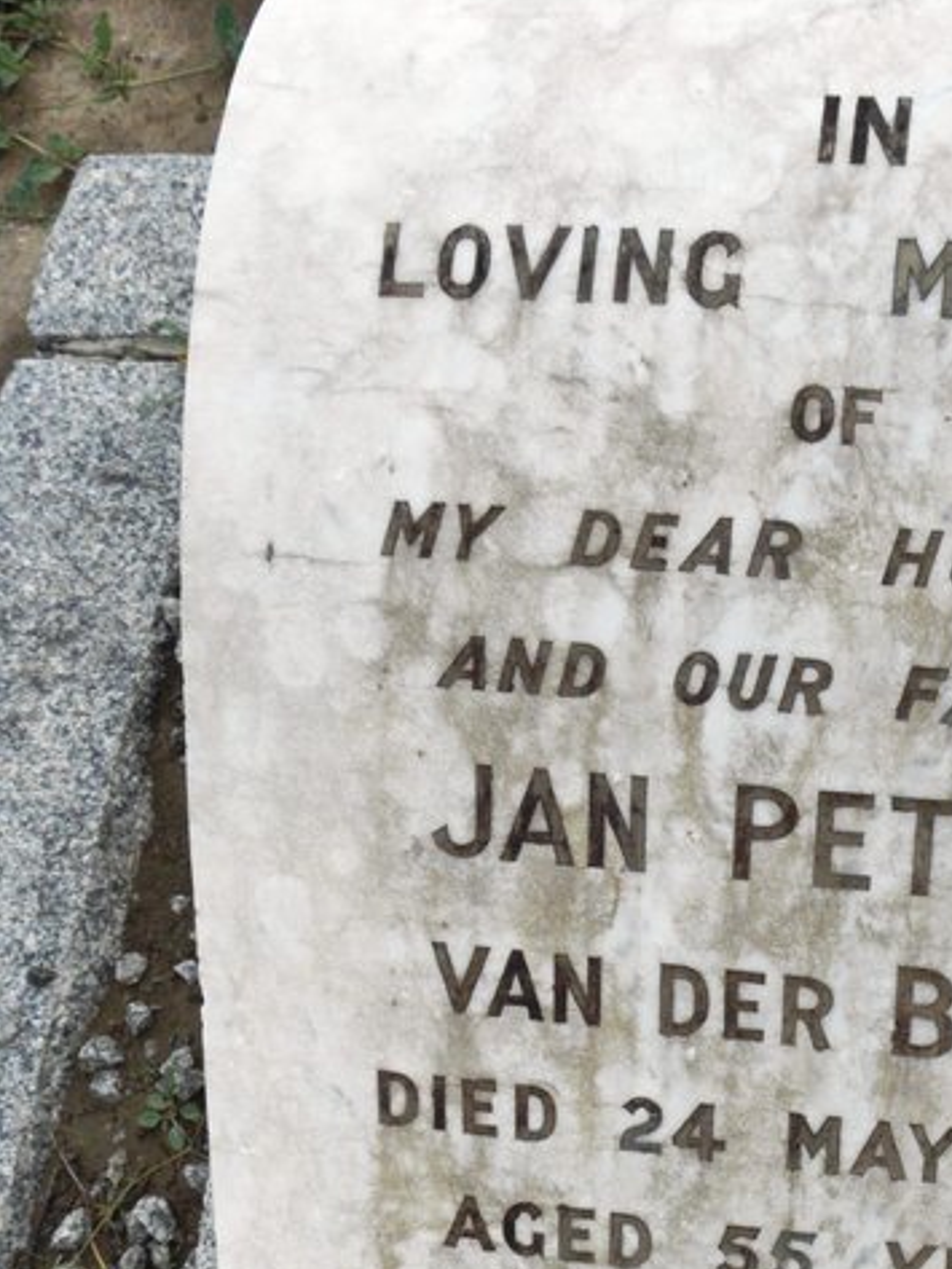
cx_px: 802
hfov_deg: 31.8
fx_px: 1613
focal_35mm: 44
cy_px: 1006
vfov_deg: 41.2
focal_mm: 4.6
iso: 200
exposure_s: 1/640
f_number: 5.6
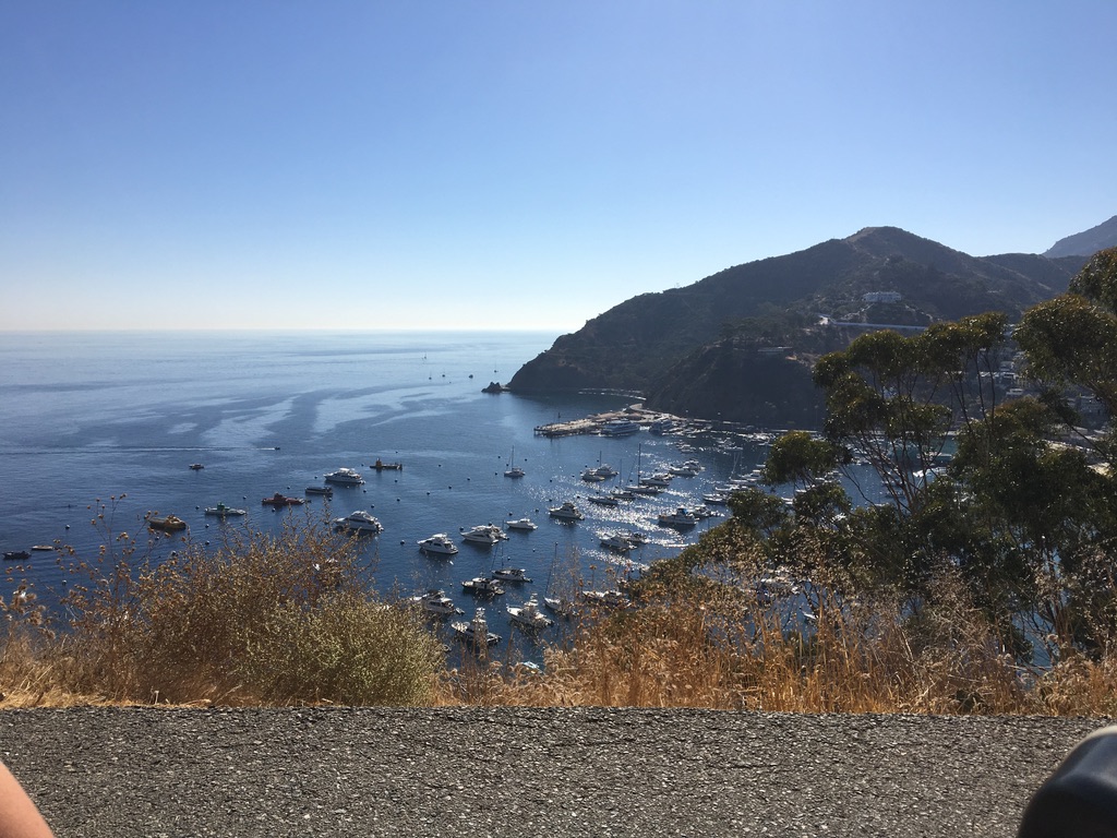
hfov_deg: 61.7
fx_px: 936
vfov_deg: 48.2
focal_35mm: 29
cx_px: 558
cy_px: 419
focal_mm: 4.15
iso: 25
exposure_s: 1/3344
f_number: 2.2
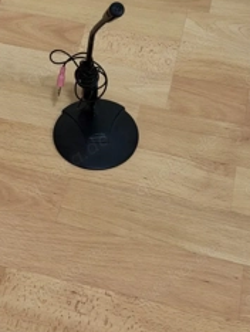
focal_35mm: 82
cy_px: 70
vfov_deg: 23.5
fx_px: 788
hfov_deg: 18.0
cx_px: 98
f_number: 1.78
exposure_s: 1/40
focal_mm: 6.76
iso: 400
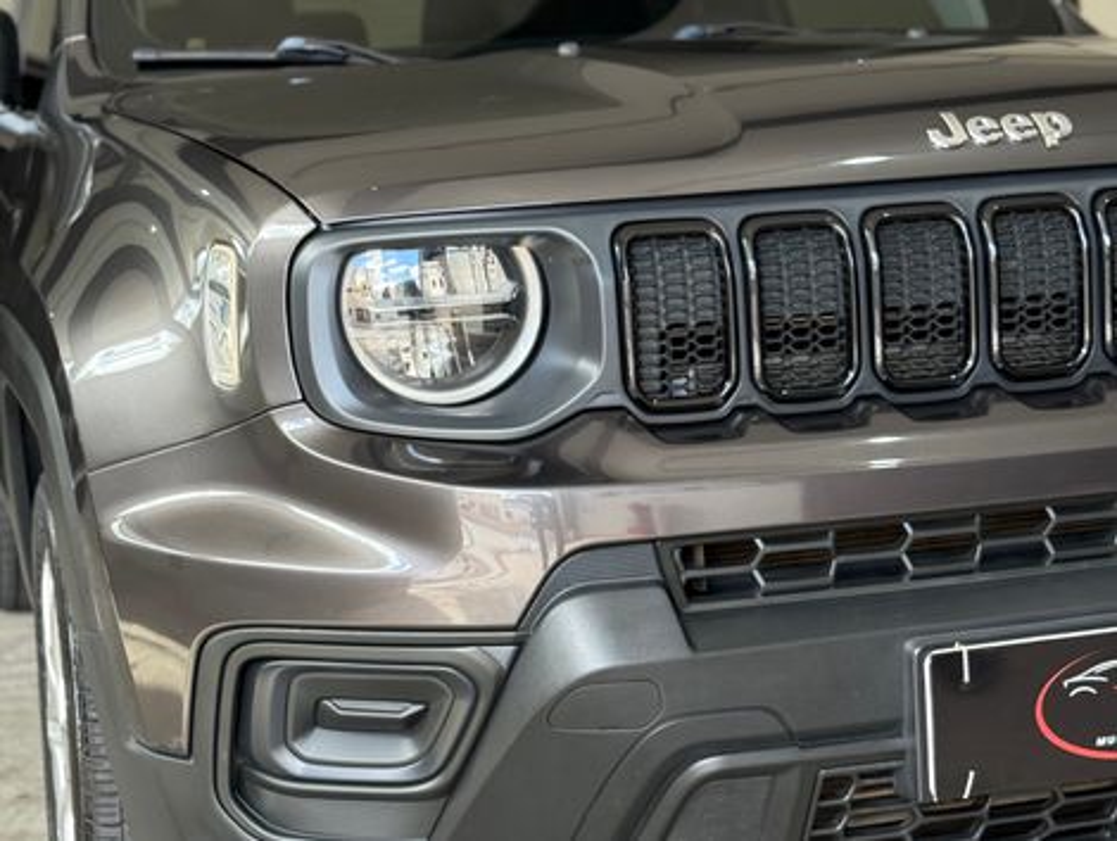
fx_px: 1551
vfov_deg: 30.3
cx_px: 558
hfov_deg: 39.6
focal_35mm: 48
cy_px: 420
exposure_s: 1/182
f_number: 1.78
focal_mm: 6.76
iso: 160
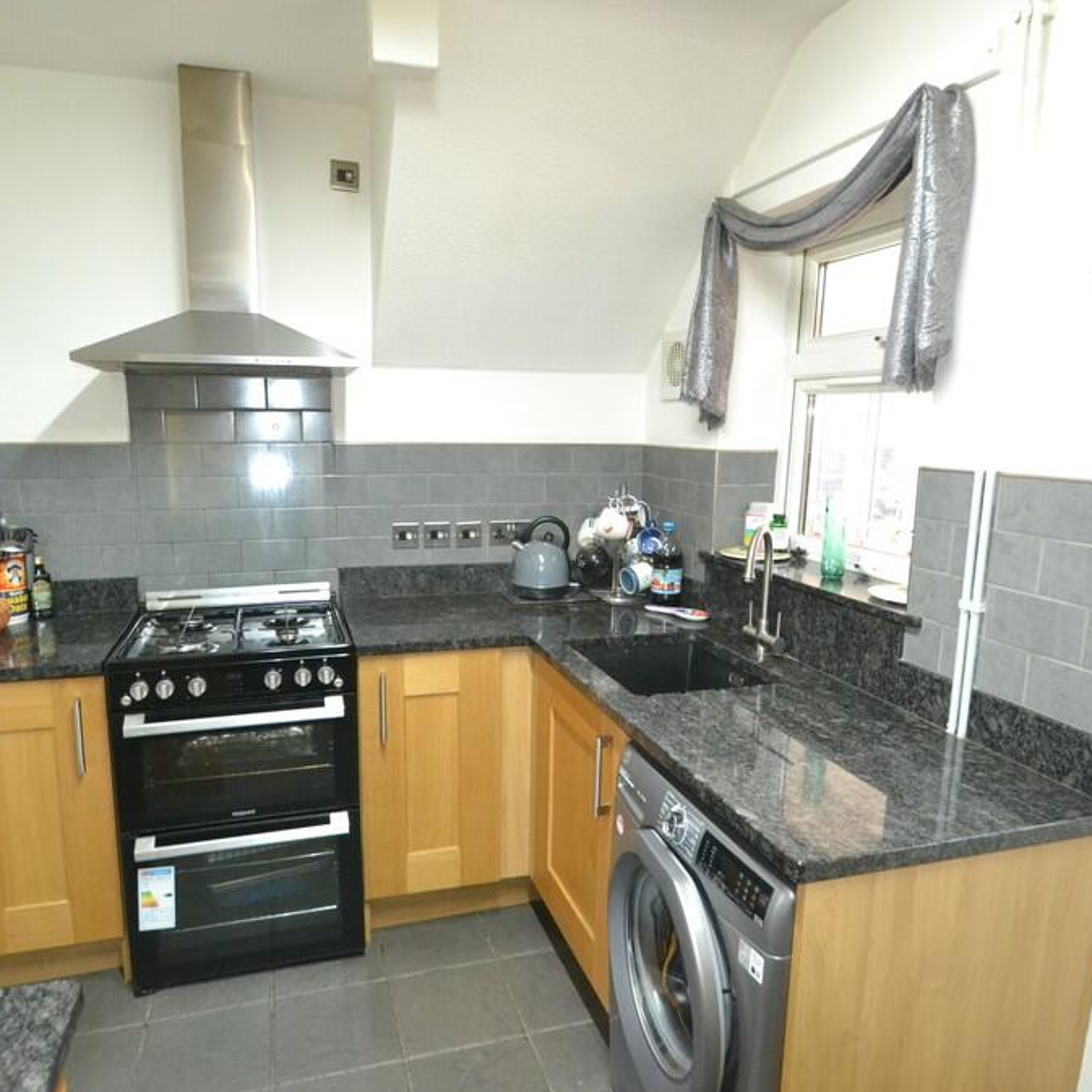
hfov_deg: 68.8
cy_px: 551
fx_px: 797
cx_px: 557
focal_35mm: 22
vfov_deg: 68.8
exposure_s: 1/60
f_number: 3.5
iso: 2800
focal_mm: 11.5
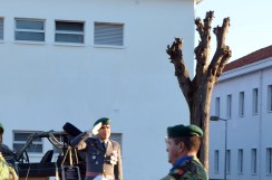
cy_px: 197
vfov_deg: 10.8
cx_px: 195
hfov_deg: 16.4
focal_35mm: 125
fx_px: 941
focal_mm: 28
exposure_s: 1/160
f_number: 6.3
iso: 200
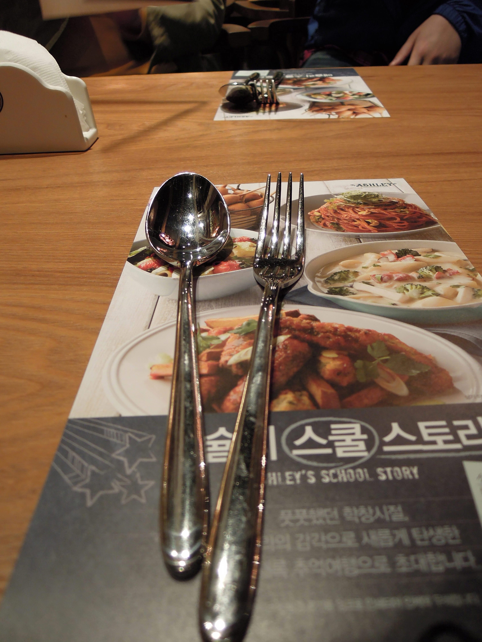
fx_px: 446
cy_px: 321
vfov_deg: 71.6
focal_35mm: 24
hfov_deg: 56.8
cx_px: 241
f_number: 1.8
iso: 160
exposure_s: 1/40
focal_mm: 4.3
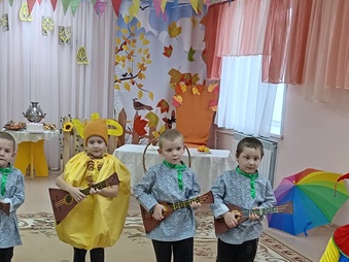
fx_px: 574
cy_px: 189
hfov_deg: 33.5
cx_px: 116
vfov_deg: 25.4
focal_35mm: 57
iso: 268
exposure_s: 1/25
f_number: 1.8
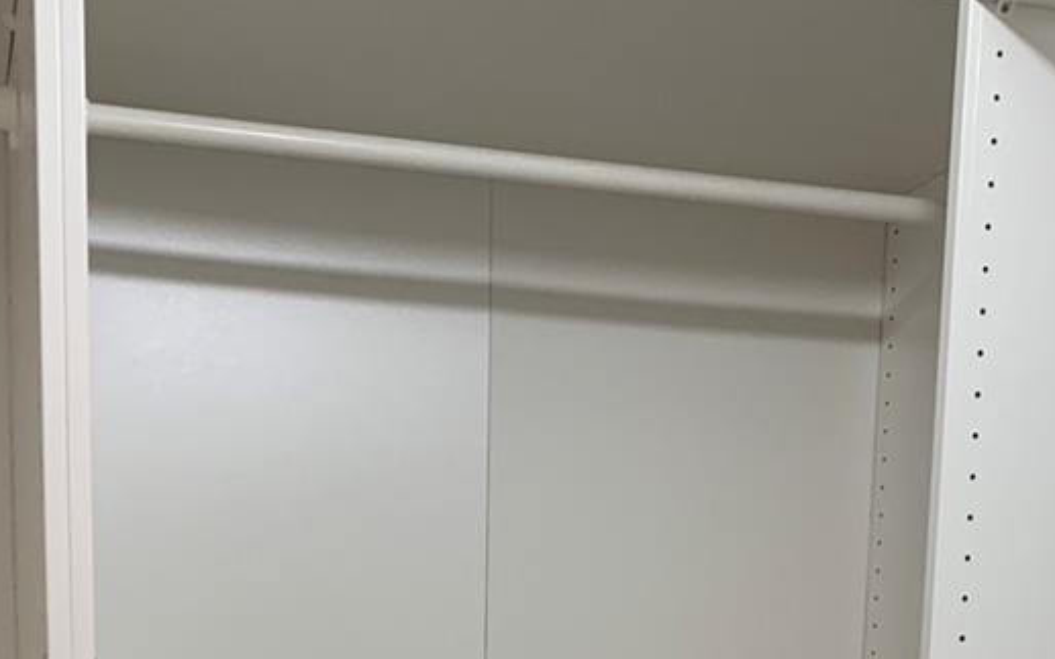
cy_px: 1055
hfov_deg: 32.0
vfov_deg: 17.7
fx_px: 1840
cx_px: 512
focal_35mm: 64
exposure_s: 1/60
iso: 80
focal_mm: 4.25
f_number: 1.8
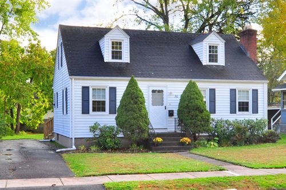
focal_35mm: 30
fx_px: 238
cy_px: 95
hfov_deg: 62.0
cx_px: 143
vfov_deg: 43.5
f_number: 8
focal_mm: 20
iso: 800
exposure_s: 1/200
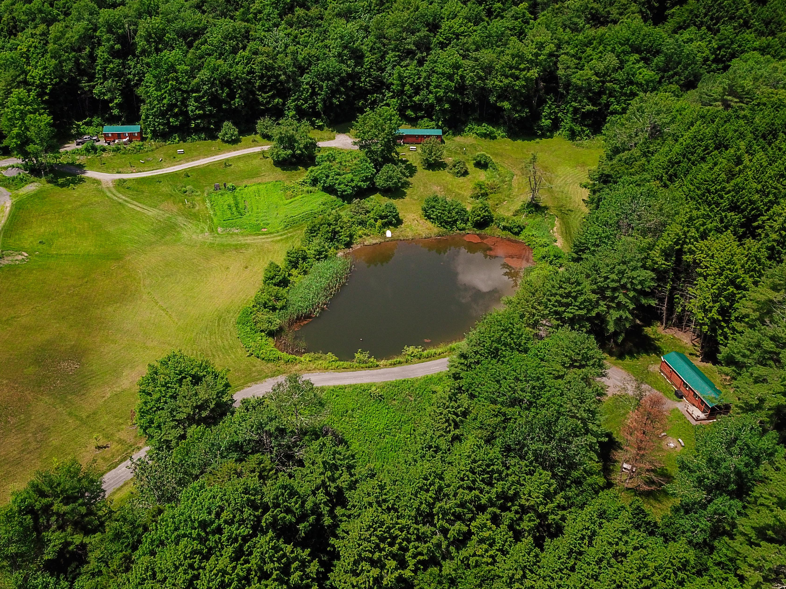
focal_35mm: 31
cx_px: 325
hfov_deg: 58.0
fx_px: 704
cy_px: 266
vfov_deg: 45.4
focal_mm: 4.73
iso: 100
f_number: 2.2
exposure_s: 1/1400
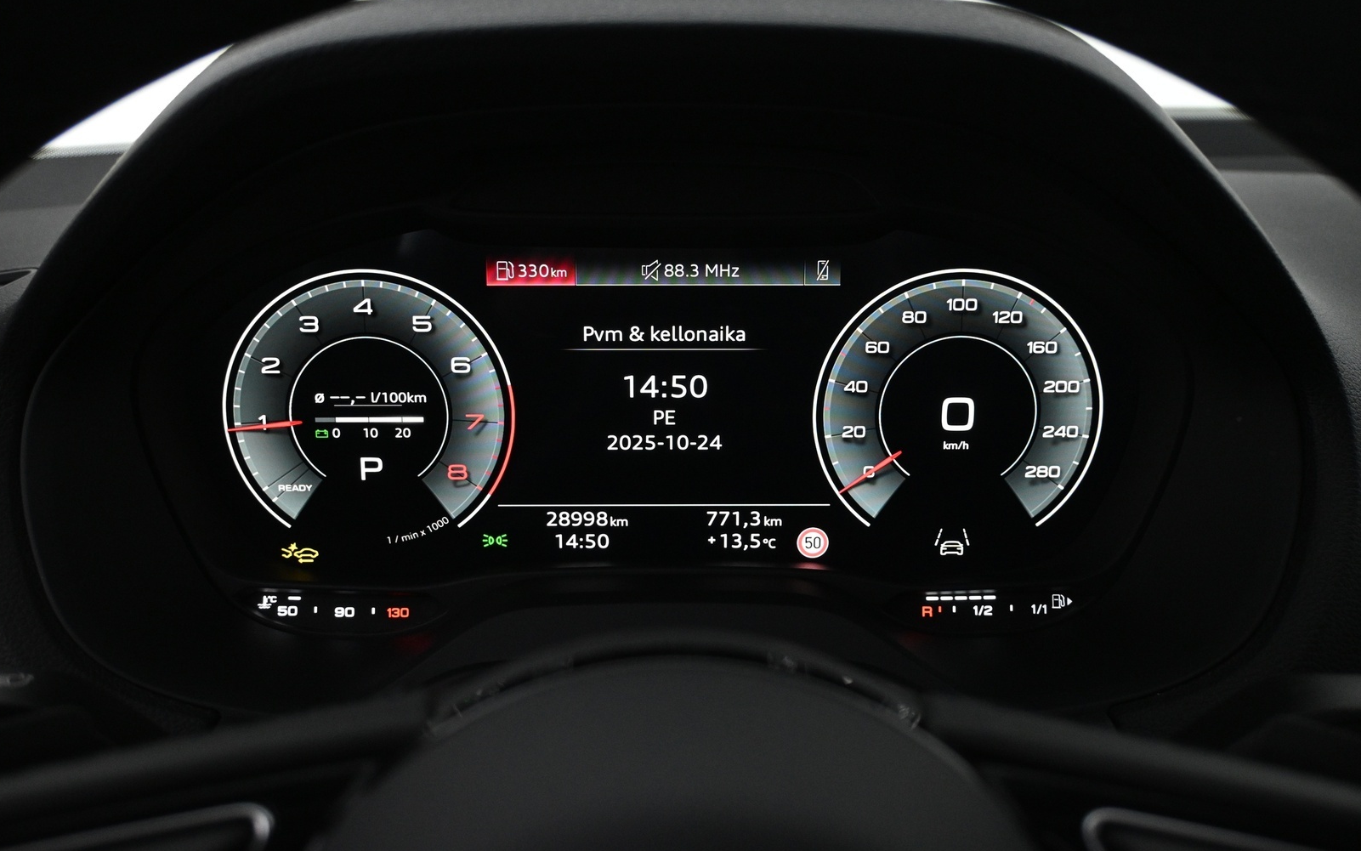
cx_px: 676
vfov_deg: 38.0
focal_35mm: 33
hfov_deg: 57.8
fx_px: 1234
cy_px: 394
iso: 1600
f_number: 4
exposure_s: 1/50
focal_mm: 21.5
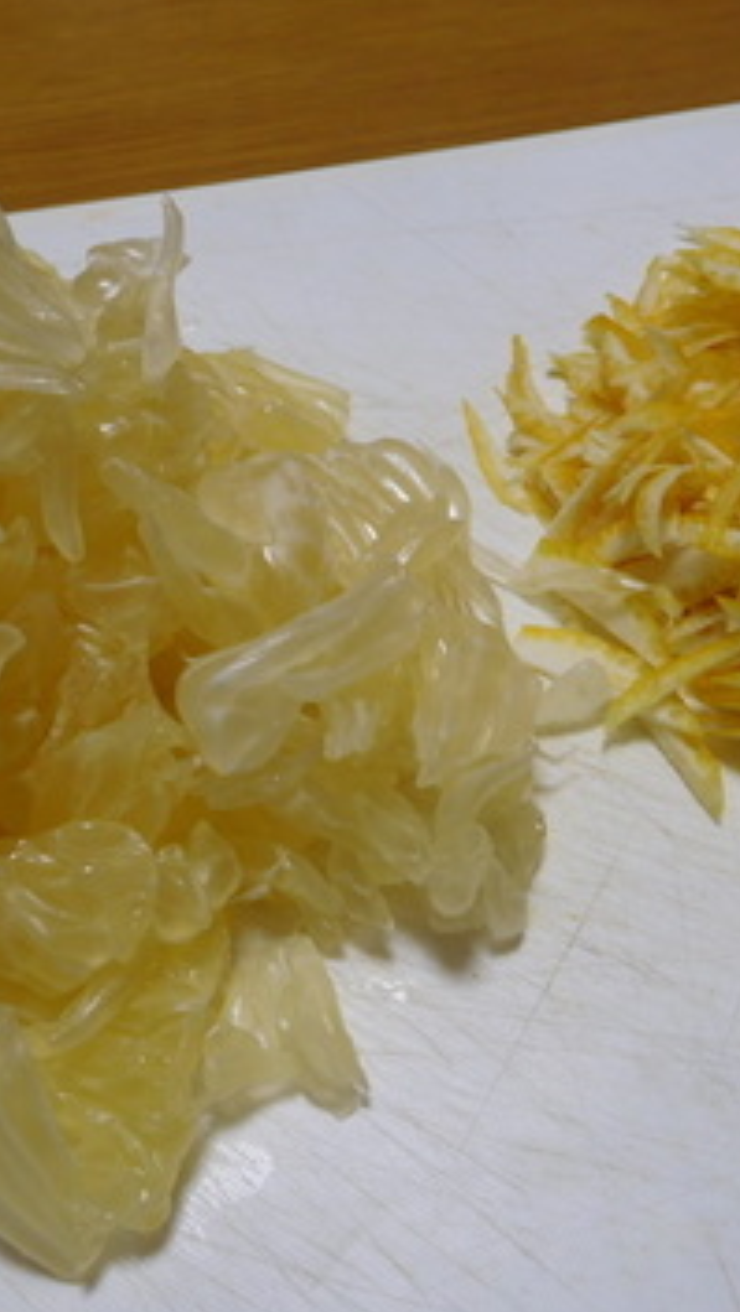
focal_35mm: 37
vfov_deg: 54.0
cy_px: 647
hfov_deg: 31.9
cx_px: 472
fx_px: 1289
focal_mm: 4.5
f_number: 3.4
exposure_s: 1/30
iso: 160
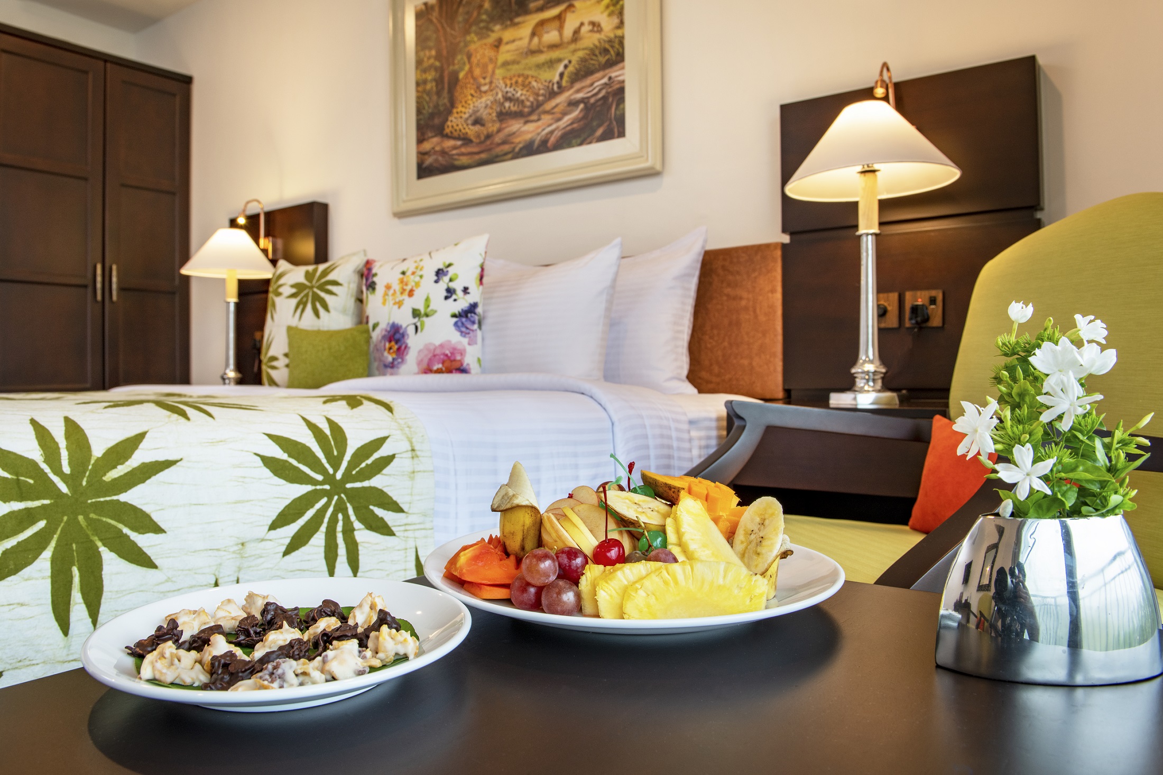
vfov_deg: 53.1
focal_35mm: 24
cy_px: 388
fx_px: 775
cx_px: 582
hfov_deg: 73.8
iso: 200
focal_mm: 24
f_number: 9
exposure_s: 1/4
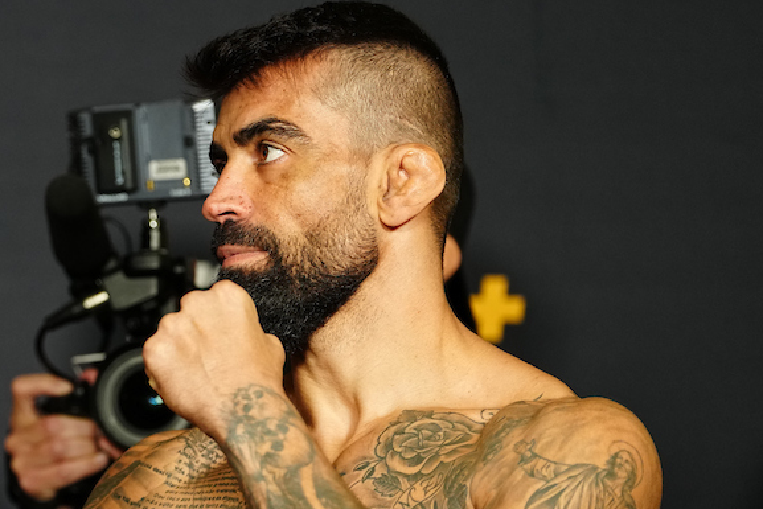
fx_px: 6572
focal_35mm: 310
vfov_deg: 4.4
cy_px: 346
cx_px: -15
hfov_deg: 6.6
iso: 1600
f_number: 2.8
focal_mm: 149
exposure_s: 1/160
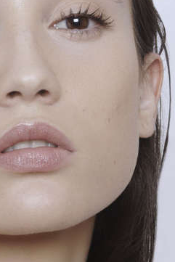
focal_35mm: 280
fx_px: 2041
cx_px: 10
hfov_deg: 4.9
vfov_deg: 7.3
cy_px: 178
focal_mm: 75
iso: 100
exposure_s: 1/125
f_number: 13
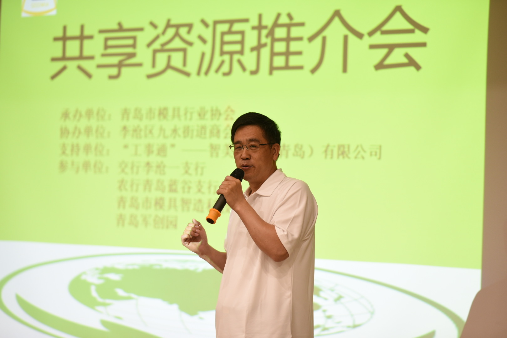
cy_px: 169
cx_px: 254
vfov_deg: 16.1
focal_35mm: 85
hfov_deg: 23.9
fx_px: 1197
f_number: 2.2
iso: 1000
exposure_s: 1/200
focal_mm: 85
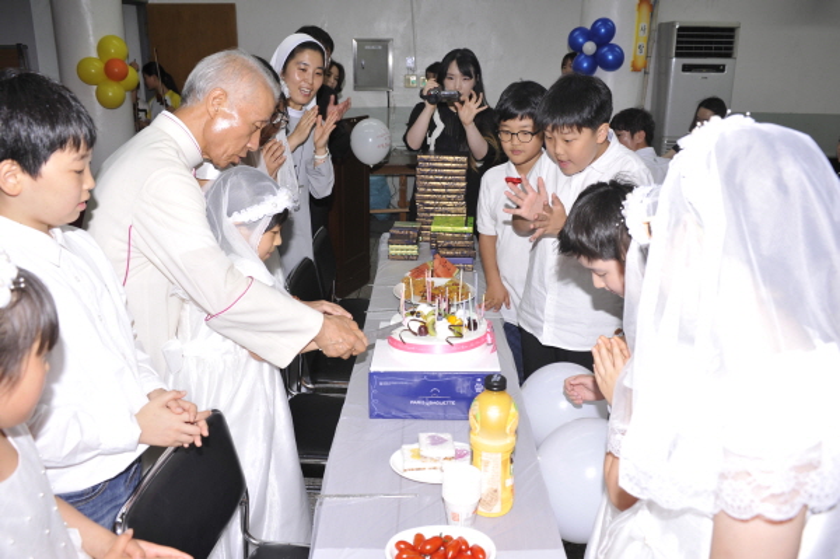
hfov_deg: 60.3
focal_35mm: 31
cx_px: 420
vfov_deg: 42.3
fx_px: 723
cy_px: 280
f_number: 7.1
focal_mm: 31
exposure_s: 1/60
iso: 200
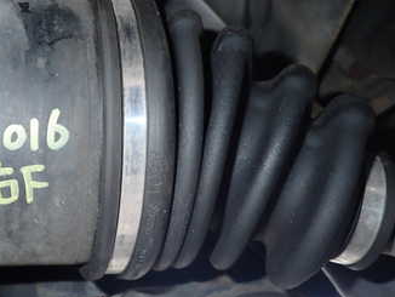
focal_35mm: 46
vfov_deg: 31.5
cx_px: 82
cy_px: 118
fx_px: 525
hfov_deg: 39.7
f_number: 5.6
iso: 200
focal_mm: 4.5
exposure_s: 1/30
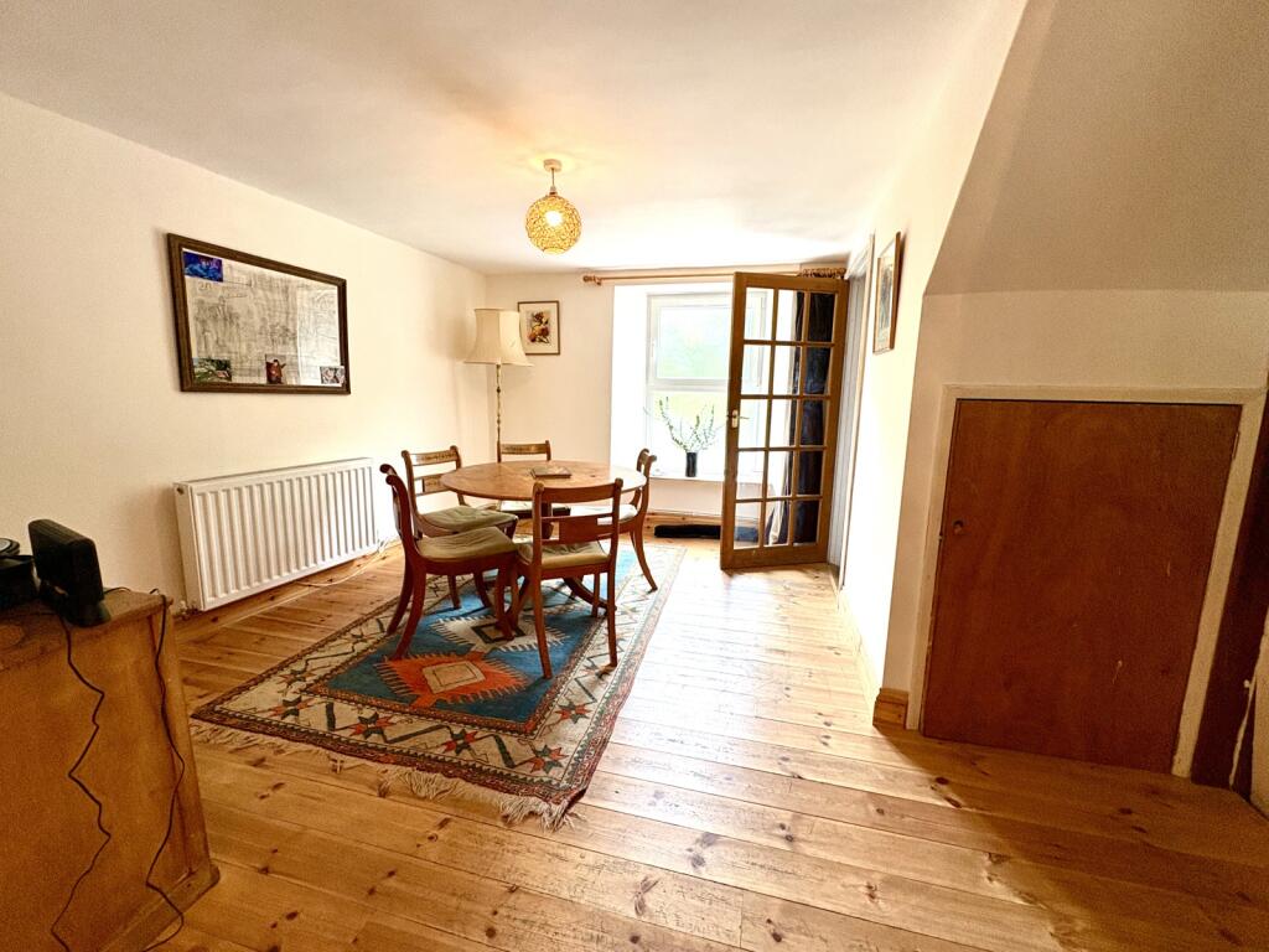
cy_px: 476
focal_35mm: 14
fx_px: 513
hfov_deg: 102.1
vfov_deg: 85.7
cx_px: 634
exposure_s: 1/50
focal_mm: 2.22
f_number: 2.2
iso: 250
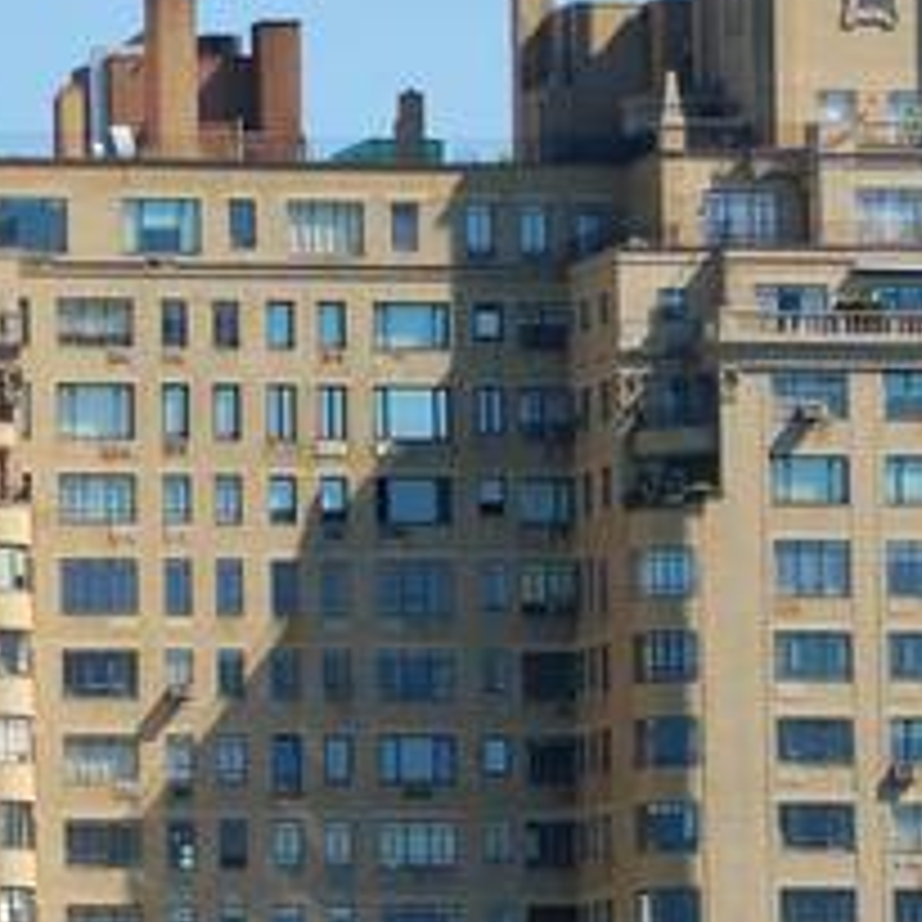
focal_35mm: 741
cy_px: 639
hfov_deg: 2.4
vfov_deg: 2.4
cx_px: 369
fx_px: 22329
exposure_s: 1/320
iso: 100
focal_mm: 170
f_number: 5.6
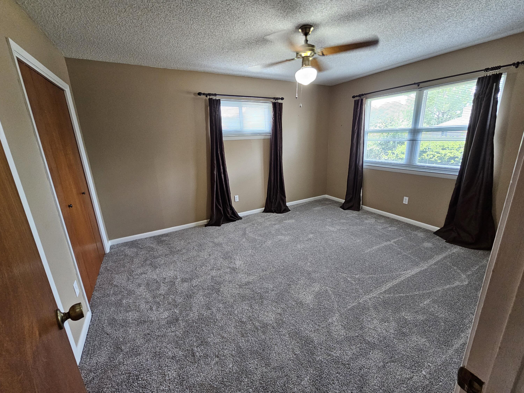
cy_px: 196
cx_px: 262
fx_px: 197
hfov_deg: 106.2
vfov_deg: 89.9
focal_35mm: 13
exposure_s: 1/60
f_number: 2.2
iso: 320
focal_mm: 2.2
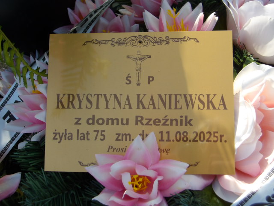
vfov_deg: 27.5
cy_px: 103
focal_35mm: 53
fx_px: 420
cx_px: 137
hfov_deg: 36.2
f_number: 4.2
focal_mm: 9.4
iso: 100
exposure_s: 1/397
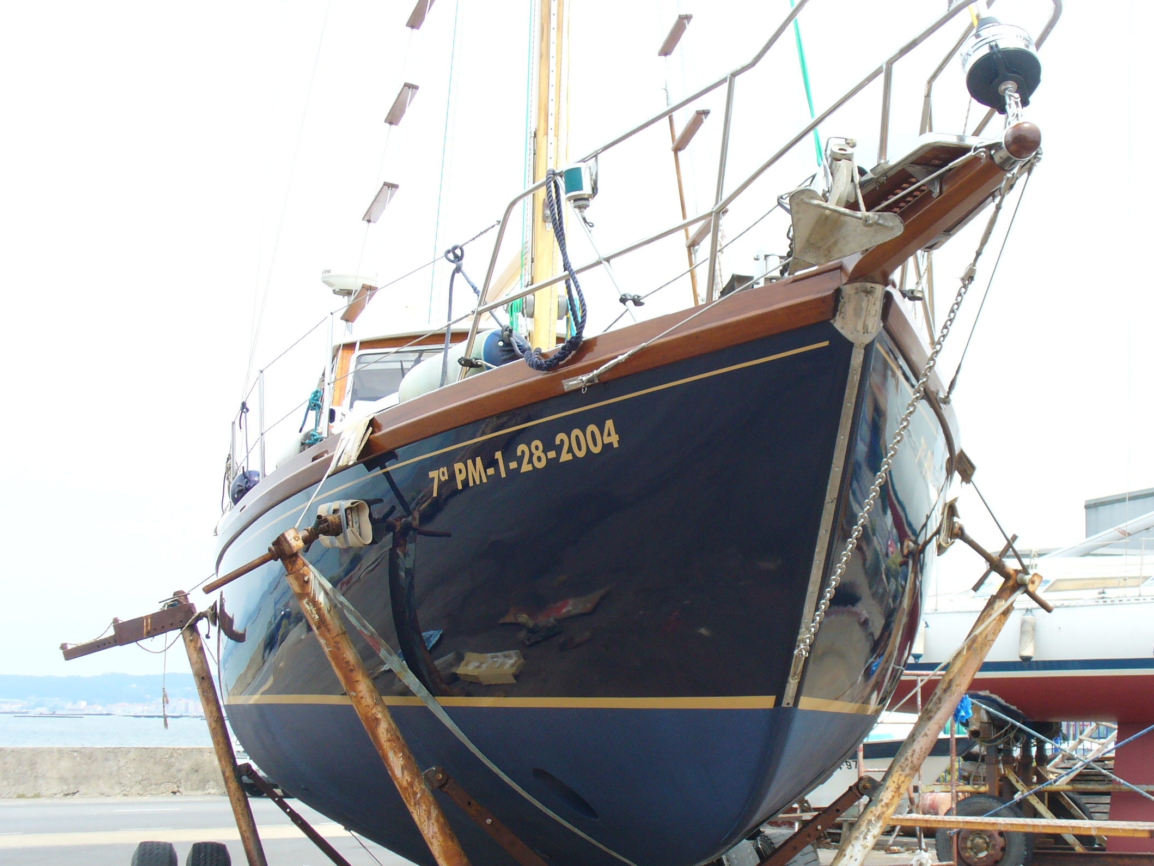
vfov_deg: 25.2
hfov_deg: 33.1
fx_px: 1933
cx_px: 689
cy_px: 481
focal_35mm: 58
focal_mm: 7.9
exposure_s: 1/400
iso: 80
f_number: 3
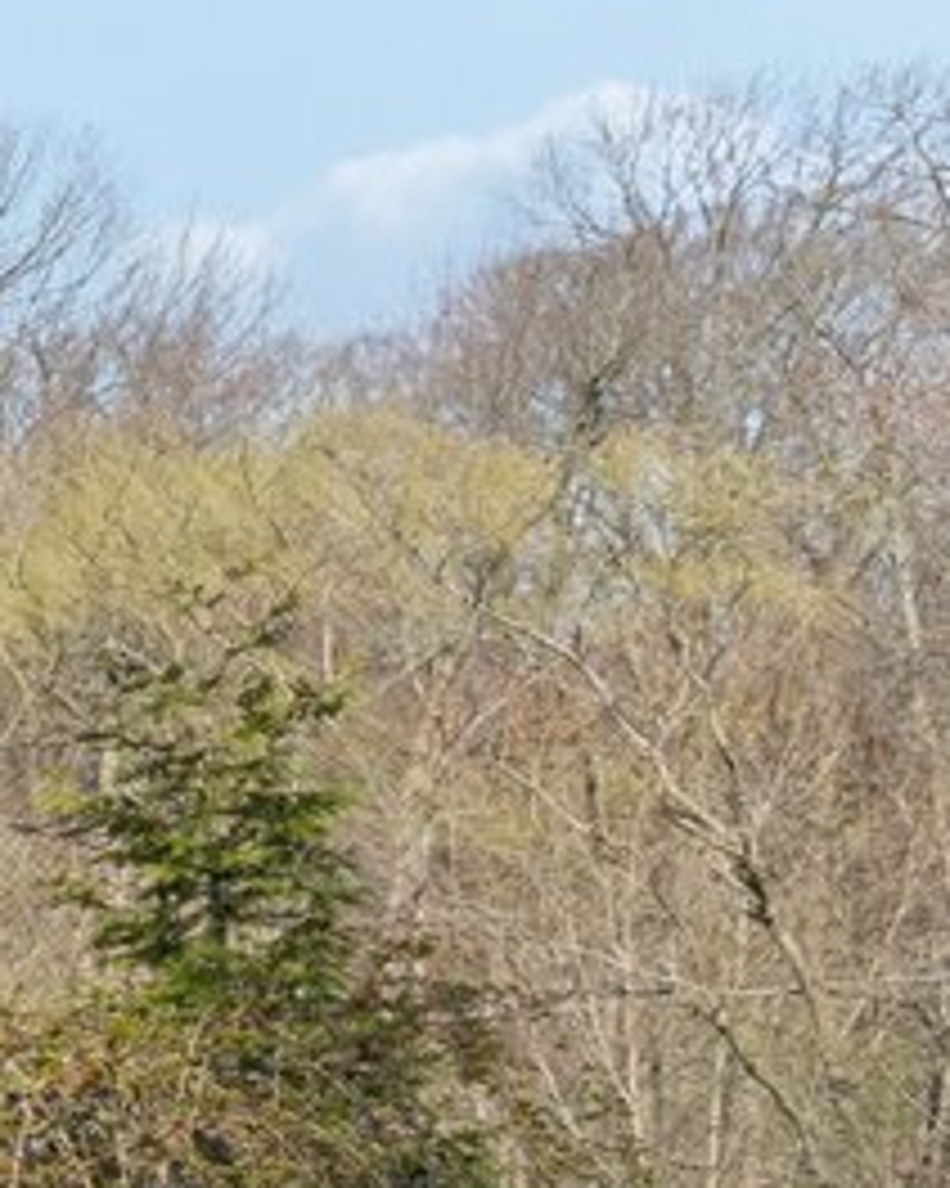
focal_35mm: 102
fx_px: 3587
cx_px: -3575
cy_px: 1294
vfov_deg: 18.2
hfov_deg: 6.7
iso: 250
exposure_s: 1/640
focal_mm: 14
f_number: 8
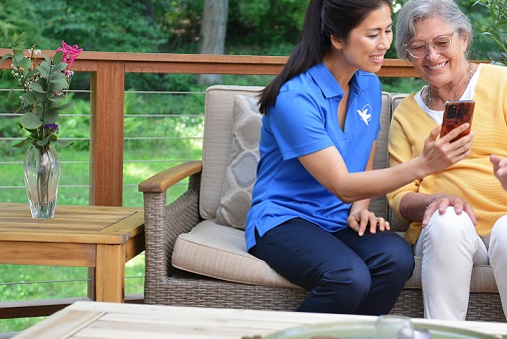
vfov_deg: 16.3
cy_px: 133
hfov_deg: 24.1
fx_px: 1184
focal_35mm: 84
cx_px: 310
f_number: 5.6
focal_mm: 66
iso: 800
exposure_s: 1/160
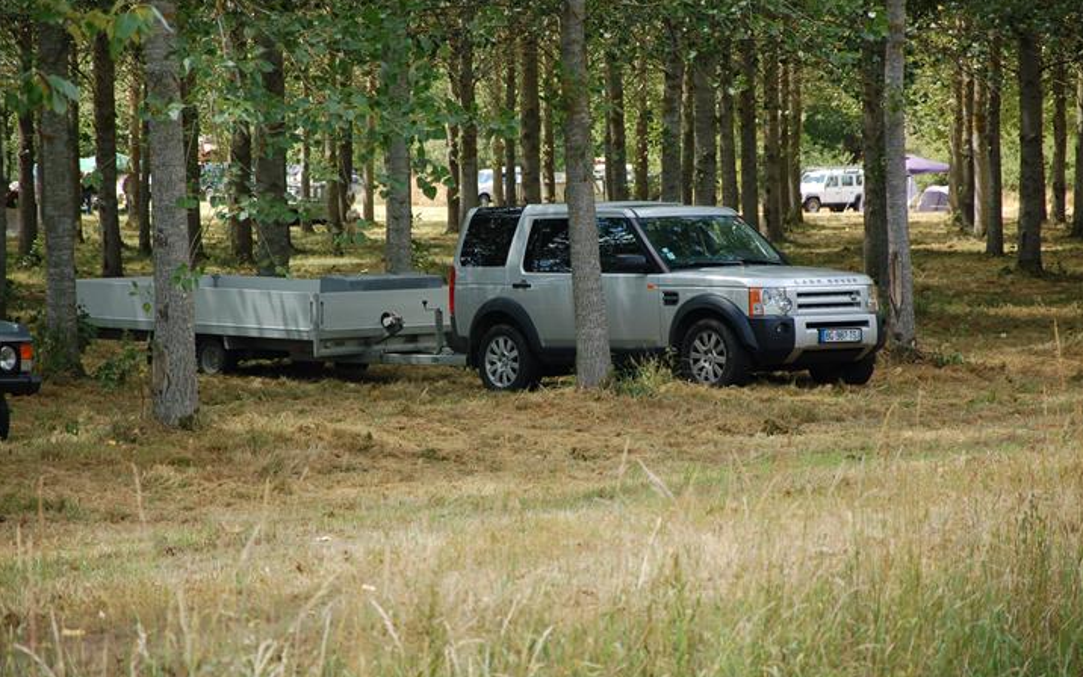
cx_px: 539
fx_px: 4769
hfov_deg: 13.0
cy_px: 328
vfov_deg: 8.1
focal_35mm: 162
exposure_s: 1/400
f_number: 5.6
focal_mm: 105
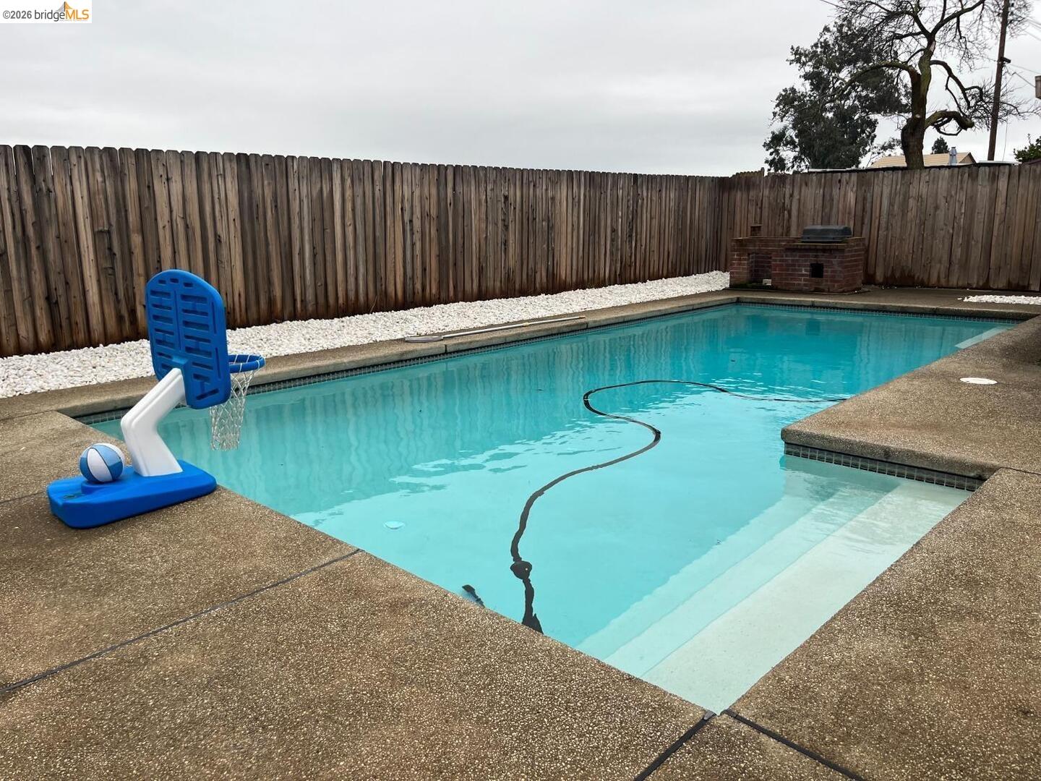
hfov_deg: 67.3
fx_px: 782
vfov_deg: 53.1
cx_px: 520
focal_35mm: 26
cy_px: 390
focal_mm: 5.1
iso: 50
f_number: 1.6
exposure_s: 1/515
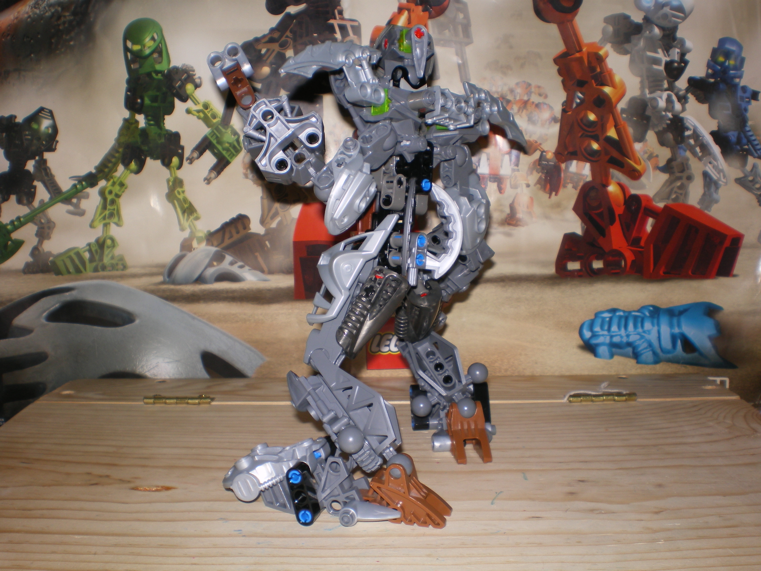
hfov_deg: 49.0
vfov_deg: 37.7
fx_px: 835
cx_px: 380
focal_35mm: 38
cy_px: 286
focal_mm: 6.3
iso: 64
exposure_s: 1/30
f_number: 4.6
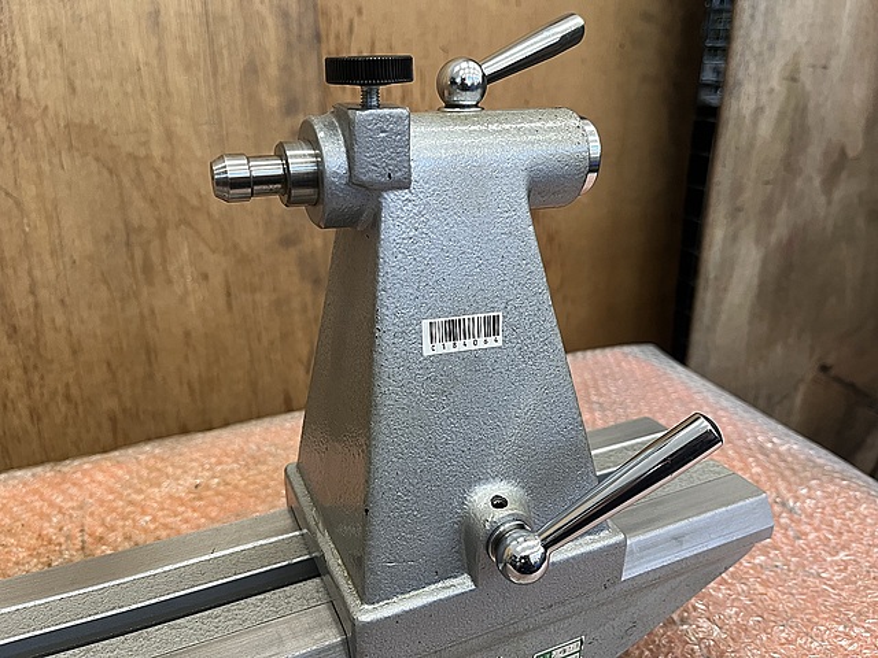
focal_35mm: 26
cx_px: 439
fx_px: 659
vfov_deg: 53.1
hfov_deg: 67.3
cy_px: 329
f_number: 1.6
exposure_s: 1/67
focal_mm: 5.1
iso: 125
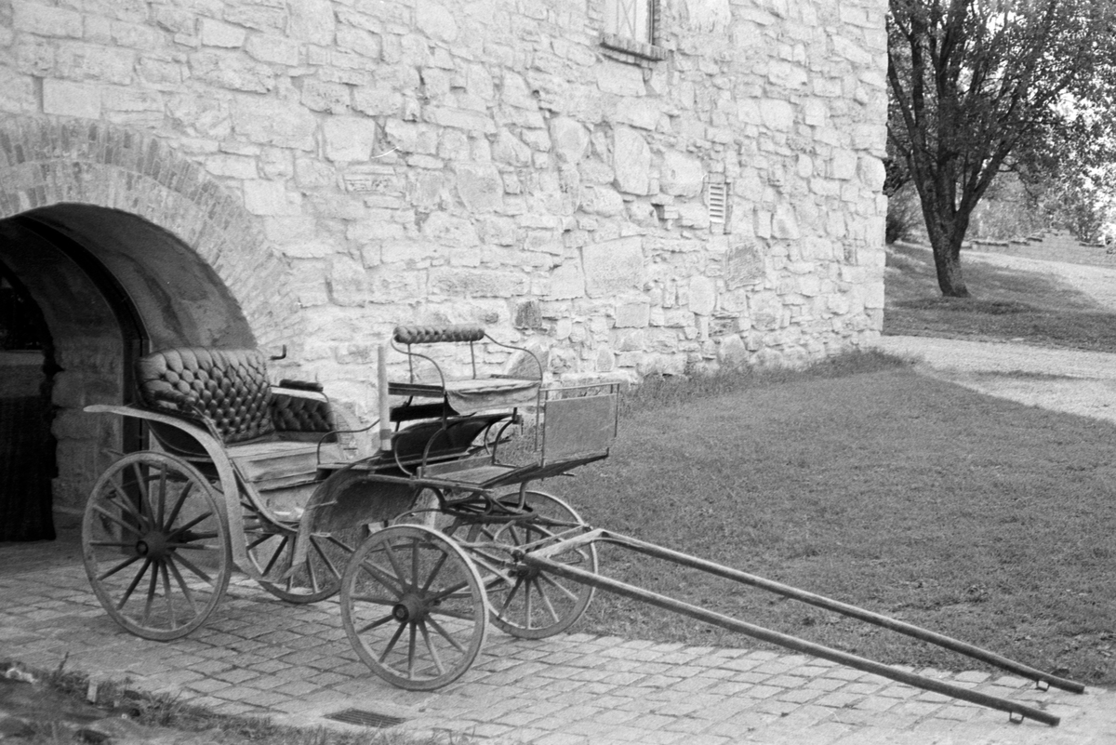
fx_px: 3256
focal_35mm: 105
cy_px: 372
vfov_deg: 13.1
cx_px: 558
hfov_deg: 19.4
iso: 100
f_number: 11
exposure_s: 1/1.25
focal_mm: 105
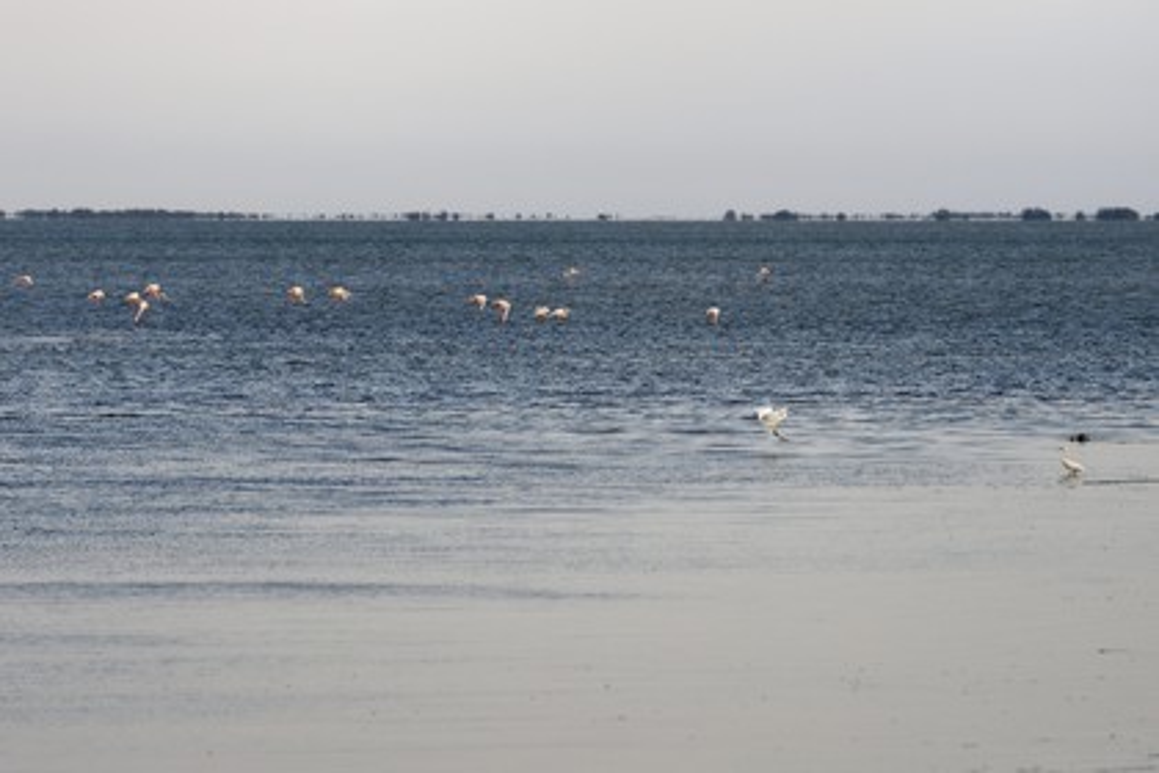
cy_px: 386
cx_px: 580
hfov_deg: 10.3
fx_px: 6438
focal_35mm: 200
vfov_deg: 6.9
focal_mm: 200
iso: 200
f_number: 6.3
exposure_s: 1/400
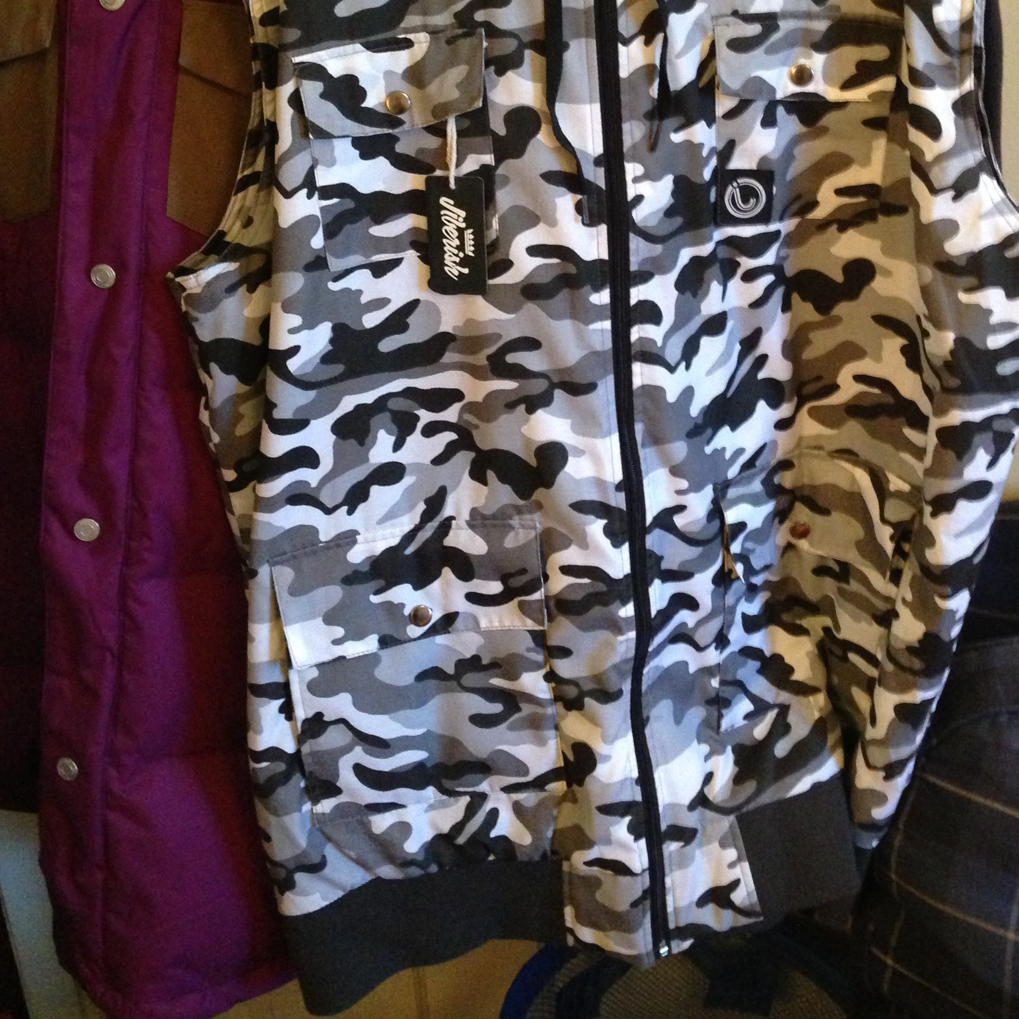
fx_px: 1565
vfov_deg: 35.2
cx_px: 580
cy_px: 249
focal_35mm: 47
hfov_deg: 36.0
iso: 500
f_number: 2.4
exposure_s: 1/15
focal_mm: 4.13
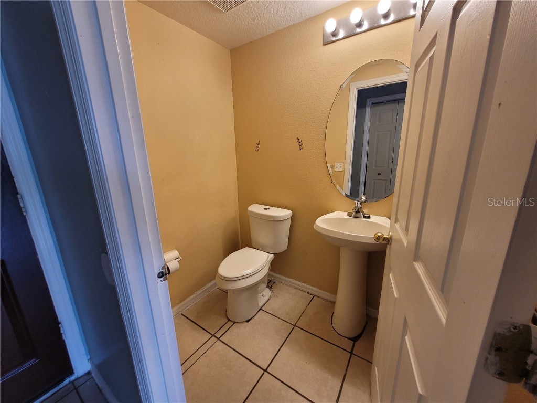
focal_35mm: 13
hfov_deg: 106.2
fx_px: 202
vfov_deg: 89.9
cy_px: 202
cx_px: 268
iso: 64
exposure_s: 1/60
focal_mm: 1.74
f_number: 2.2
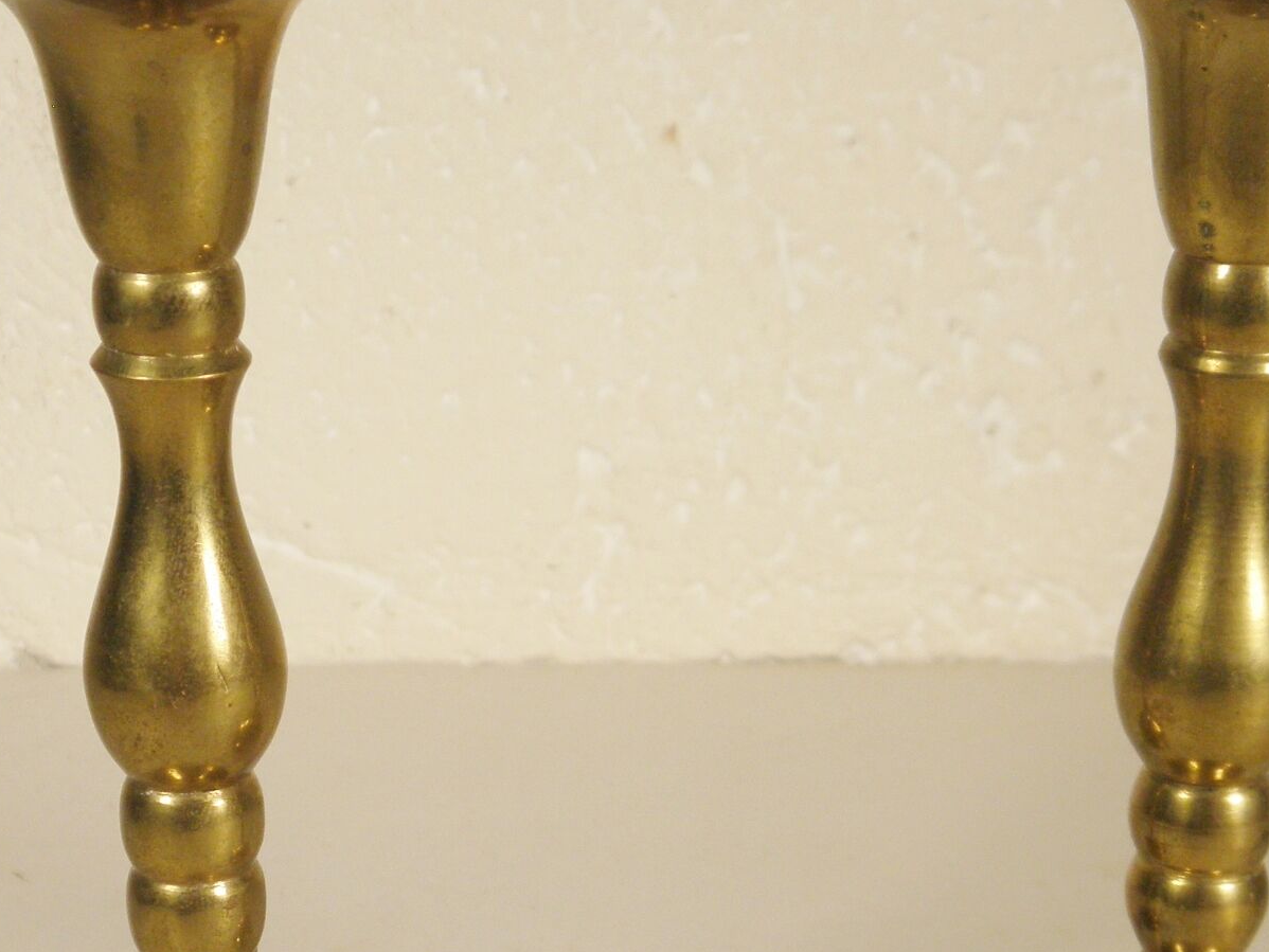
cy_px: 742
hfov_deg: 20.9
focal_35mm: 94
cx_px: 696
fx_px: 3447
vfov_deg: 15.6
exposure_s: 1/125
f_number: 3.9
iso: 100
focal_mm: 7.9
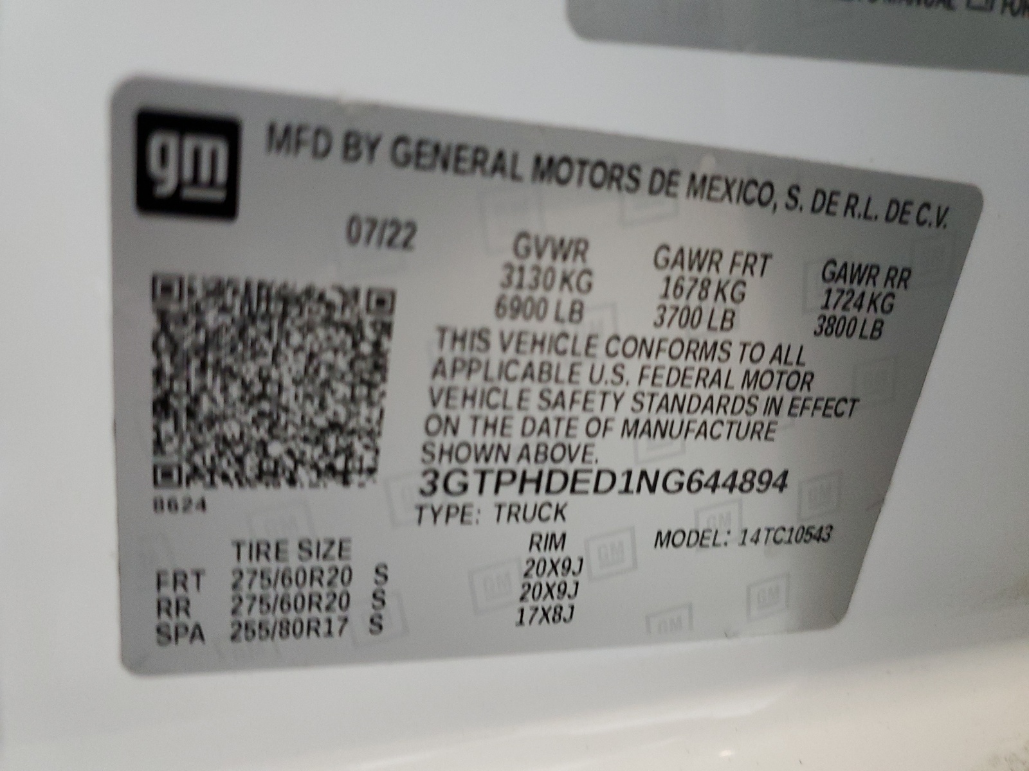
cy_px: 386
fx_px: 773
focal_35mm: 26
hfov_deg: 67.3
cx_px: 514
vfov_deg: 53.1
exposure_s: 1/20
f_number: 1.5
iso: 288
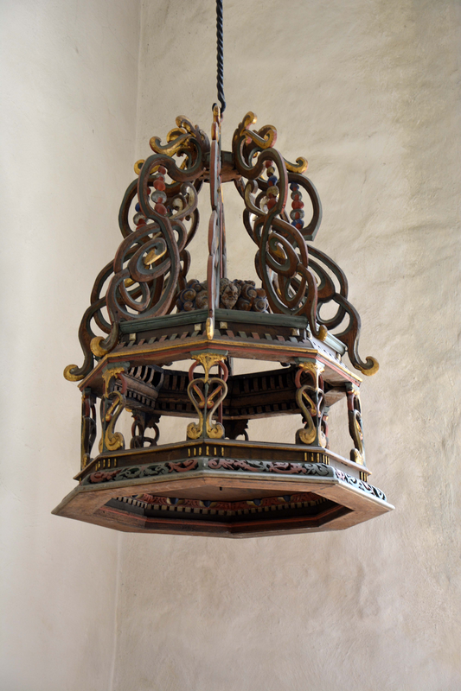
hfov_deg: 18.2
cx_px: 230
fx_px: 1441
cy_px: 346
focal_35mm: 75
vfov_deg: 27.0
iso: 500
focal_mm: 50
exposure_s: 1/60
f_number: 5
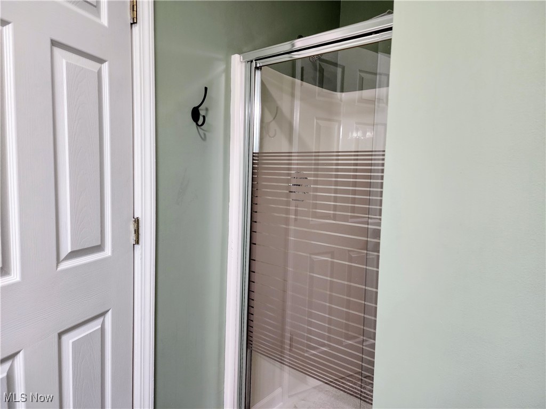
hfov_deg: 73.9
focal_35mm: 23
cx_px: 273
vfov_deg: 58.9
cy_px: 204
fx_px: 363
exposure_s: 1/120
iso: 250
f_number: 1.8
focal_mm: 6.4
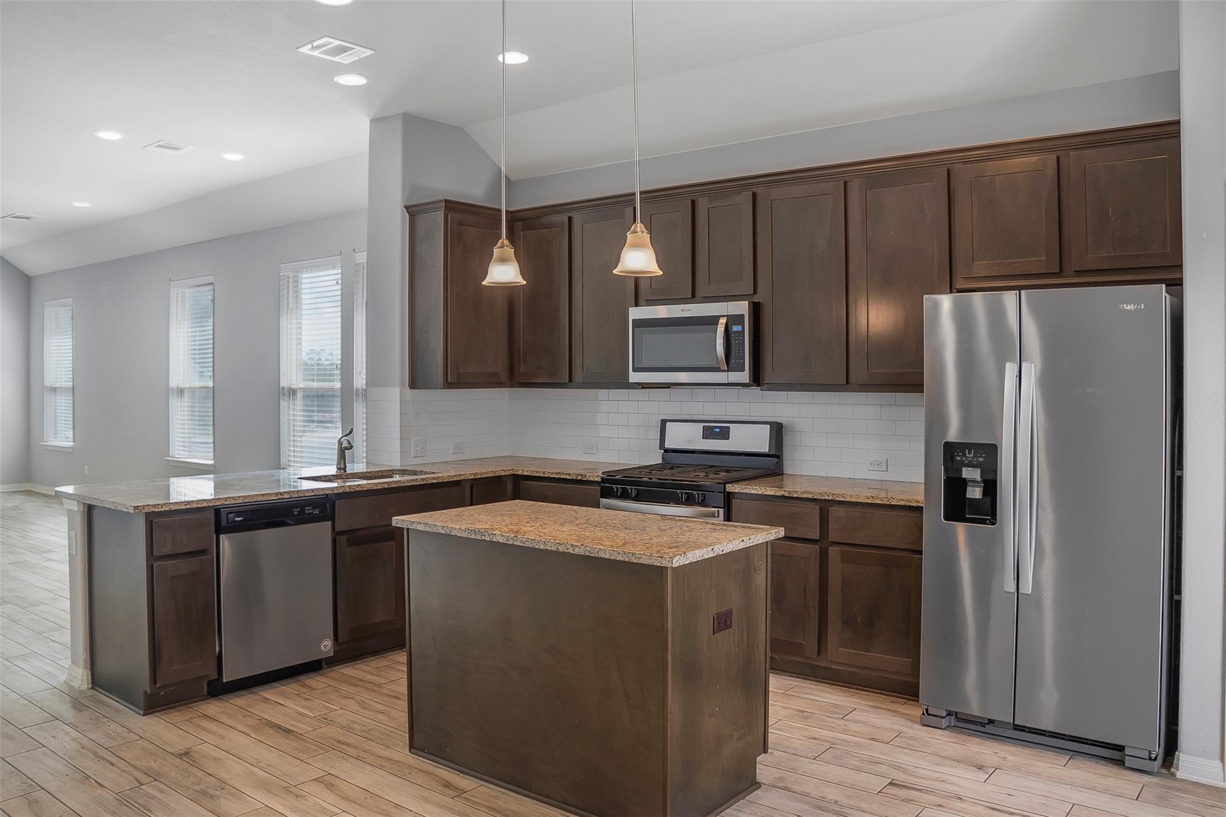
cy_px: 408
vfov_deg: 47.9
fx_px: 919
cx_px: 613
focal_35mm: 27
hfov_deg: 67.4
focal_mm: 18
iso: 200
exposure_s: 1/50
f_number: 3.5
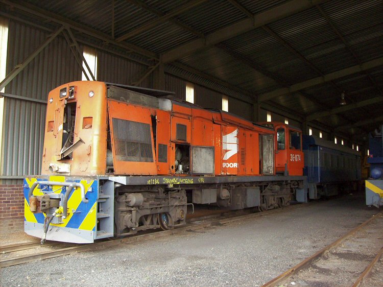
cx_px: 192
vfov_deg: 39.6
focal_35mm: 36
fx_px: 398
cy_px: 144
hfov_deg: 51.4
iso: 200
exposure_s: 1/91.7
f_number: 2.7
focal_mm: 6
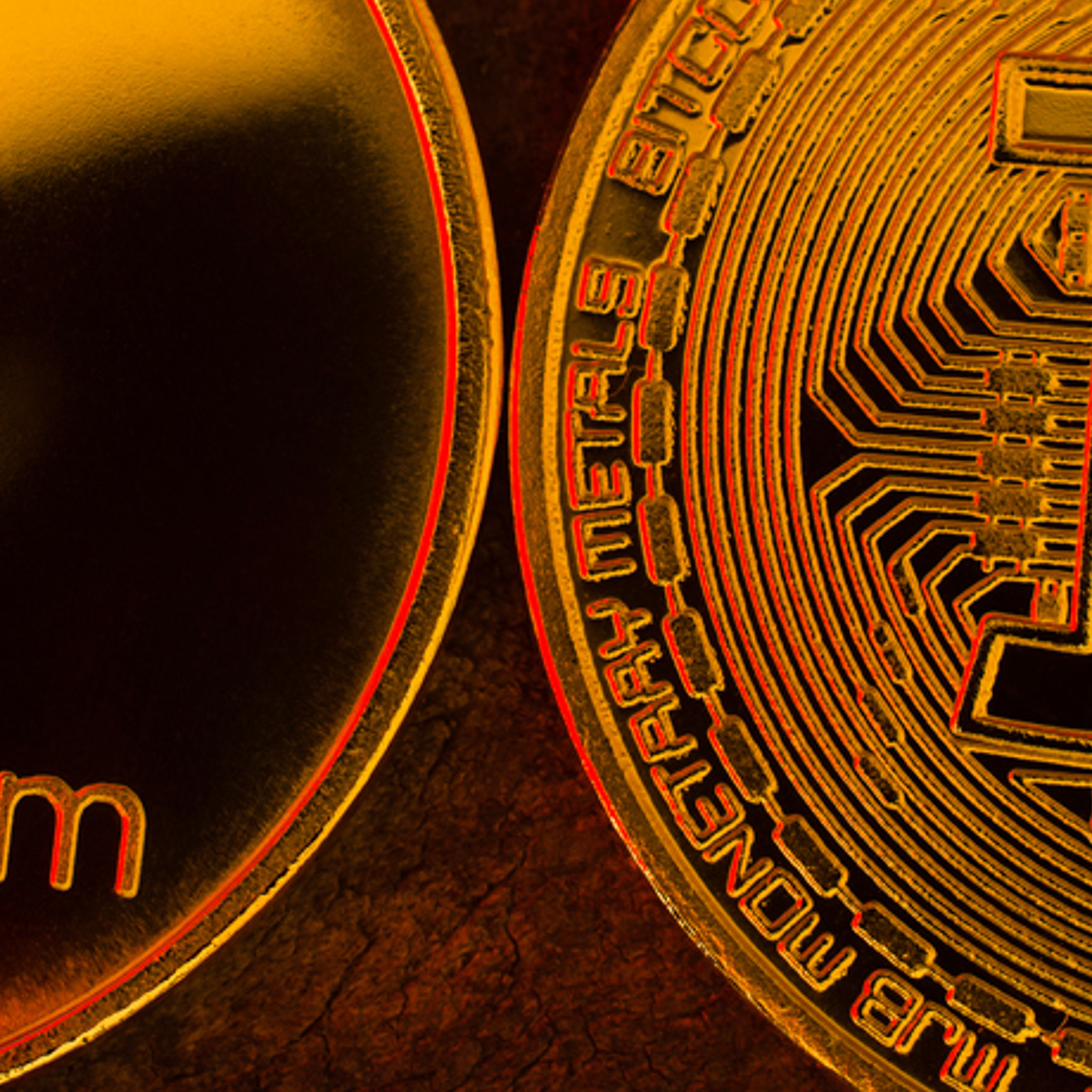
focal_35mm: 174
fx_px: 6210
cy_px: 369
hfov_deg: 10.0
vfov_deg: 10.0
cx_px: 446
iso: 160
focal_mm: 50
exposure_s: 1/2
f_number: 7.1
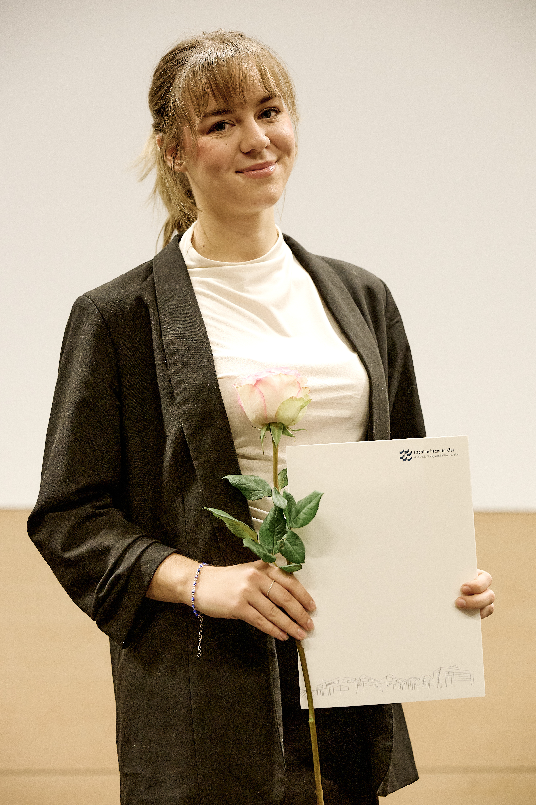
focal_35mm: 96
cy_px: 402
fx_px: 2144
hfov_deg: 14.3
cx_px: 268
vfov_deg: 21.2
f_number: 4
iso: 6400
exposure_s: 1/125
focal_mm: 96
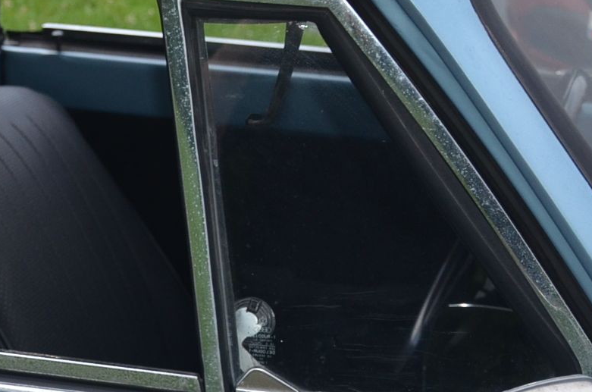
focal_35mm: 123
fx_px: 2018
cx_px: -240
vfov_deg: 11.0
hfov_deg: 15.6
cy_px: 64
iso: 400
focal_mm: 26
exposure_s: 1/80
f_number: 4
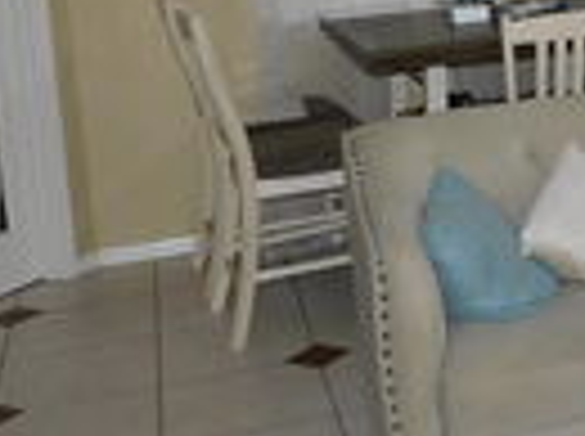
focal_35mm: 79
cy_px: -27
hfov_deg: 22.4
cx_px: 740
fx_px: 1333
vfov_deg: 18.0
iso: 200
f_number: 3.3
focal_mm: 4.3
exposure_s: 1/30
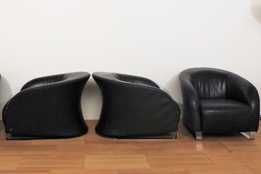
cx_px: 102
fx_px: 341
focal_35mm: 47
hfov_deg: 41.7
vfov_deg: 28.3
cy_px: 45
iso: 1600
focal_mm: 20
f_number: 8
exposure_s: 1/100
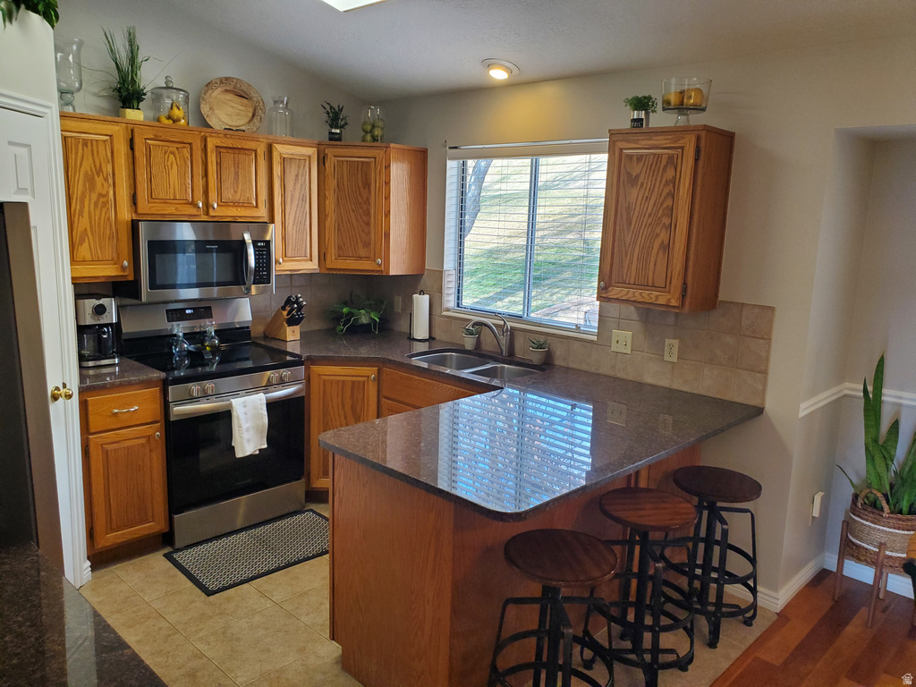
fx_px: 688
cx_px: 458
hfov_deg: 67.3
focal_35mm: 26
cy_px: 344
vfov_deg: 53.1
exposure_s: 1/120
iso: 200
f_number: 2.4
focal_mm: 4.3
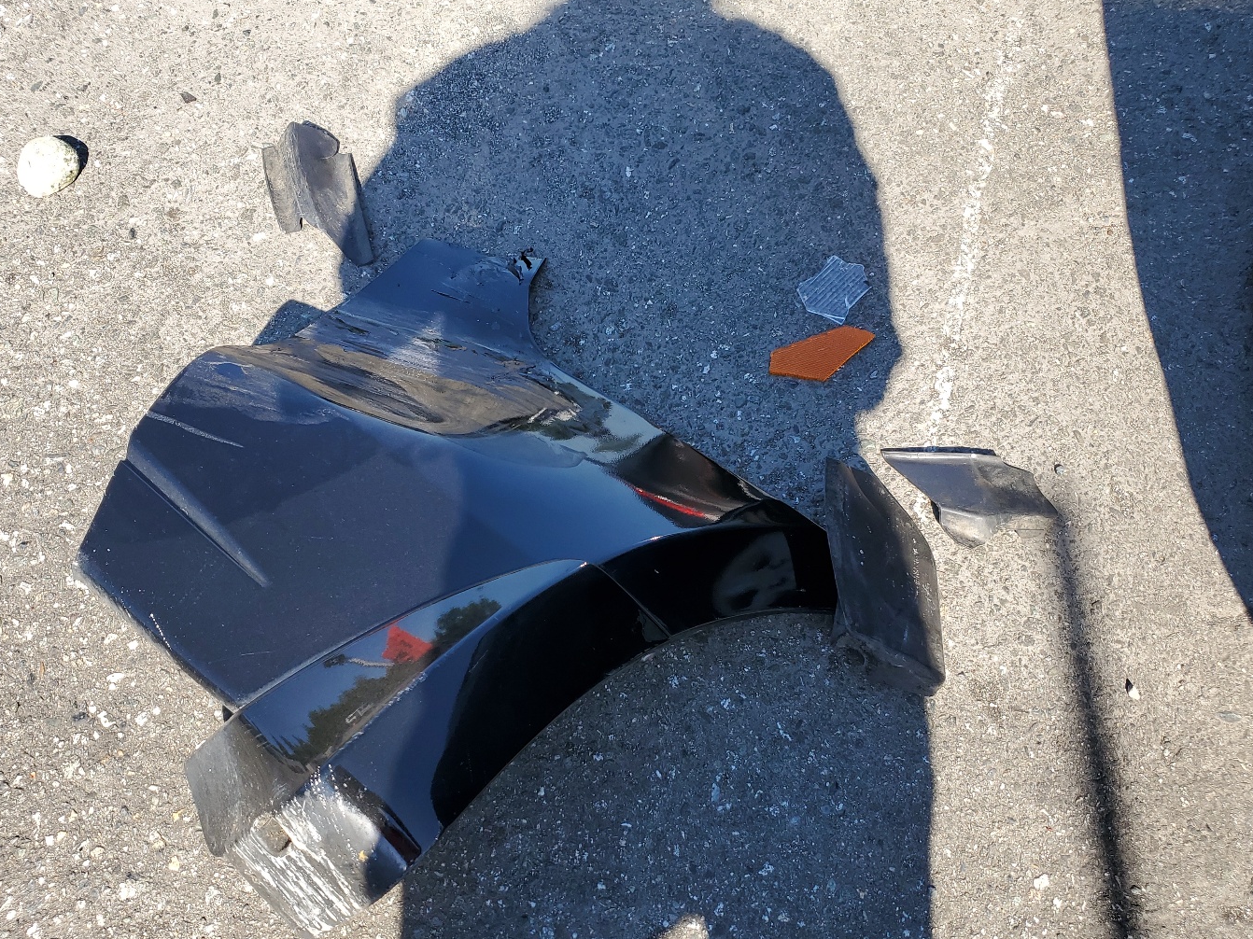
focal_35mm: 31
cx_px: 610
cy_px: 534
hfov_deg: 58.4
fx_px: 1122
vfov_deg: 45.3
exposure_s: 1/1111
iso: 50
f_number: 1.5
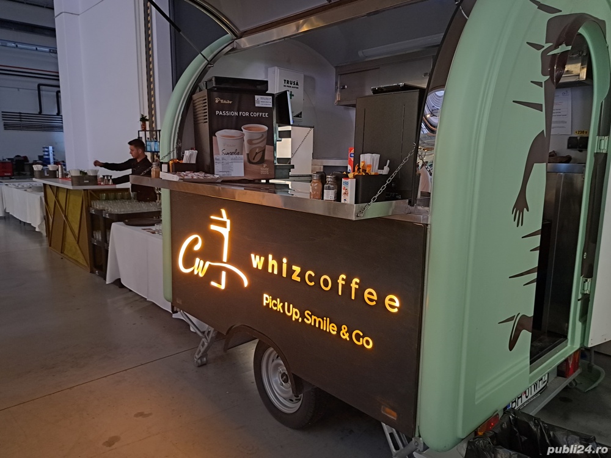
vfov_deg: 56.8
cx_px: 306
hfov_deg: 71.6
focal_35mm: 24
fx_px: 424
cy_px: 229
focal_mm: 5.23
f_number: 1.8
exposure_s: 1/25
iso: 800
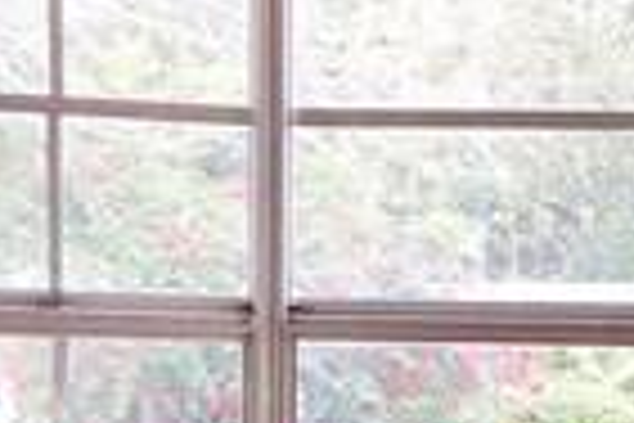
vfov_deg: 6.5
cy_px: 562
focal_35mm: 211
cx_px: 854
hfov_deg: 9.6
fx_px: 3716
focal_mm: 3.99
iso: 80
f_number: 1.8
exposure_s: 1/120
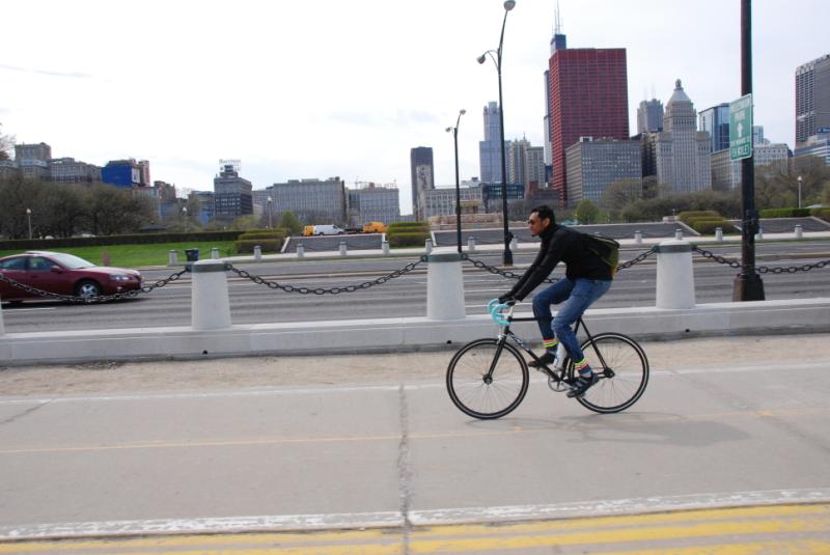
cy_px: 278
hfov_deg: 61.9
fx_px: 692
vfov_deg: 43.7
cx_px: 415
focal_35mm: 30
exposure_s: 1/500
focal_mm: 20
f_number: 11
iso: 400
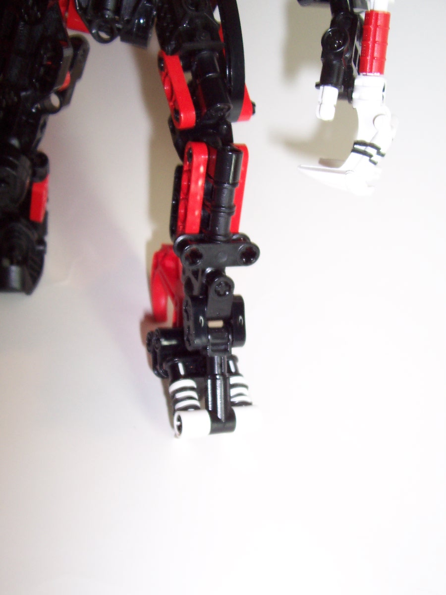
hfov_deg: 38.7
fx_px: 636
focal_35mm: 37
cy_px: 298
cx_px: 223
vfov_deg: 50.1
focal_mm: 5.6
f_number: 2.8
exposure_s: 1/60
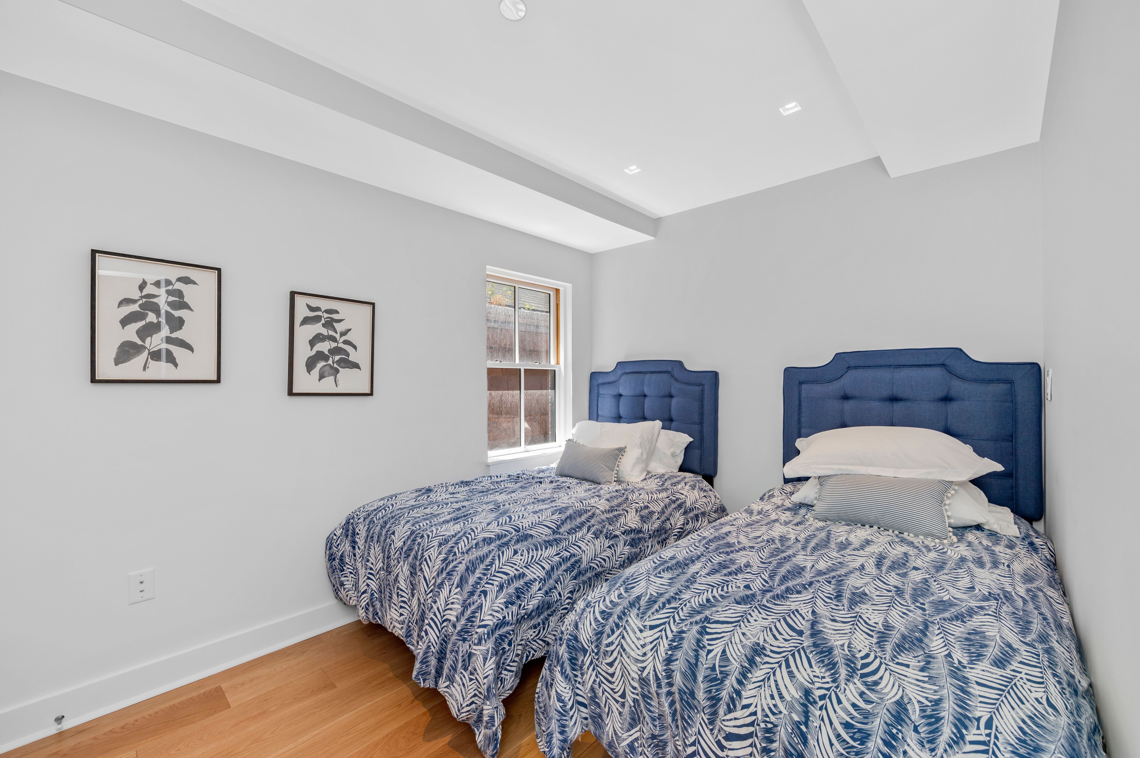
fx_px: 443
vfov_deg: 81.1
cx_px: 570
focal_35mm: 14
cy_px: 379
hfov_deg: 104.3
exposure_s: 1/200
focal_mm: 14
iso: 200
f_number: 5.6
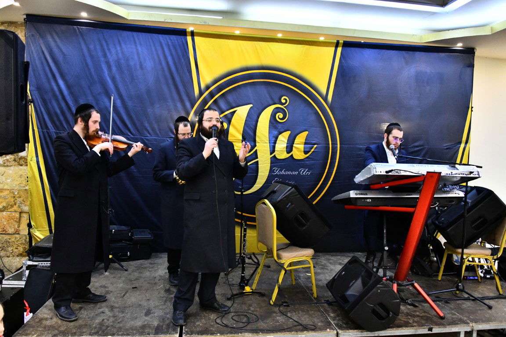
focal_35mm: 28
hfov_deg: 65.5
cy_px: 168
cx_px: 253
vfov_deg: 46.4
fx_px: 394
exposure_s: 1/200
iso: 4000
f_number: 5.6
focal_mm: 28
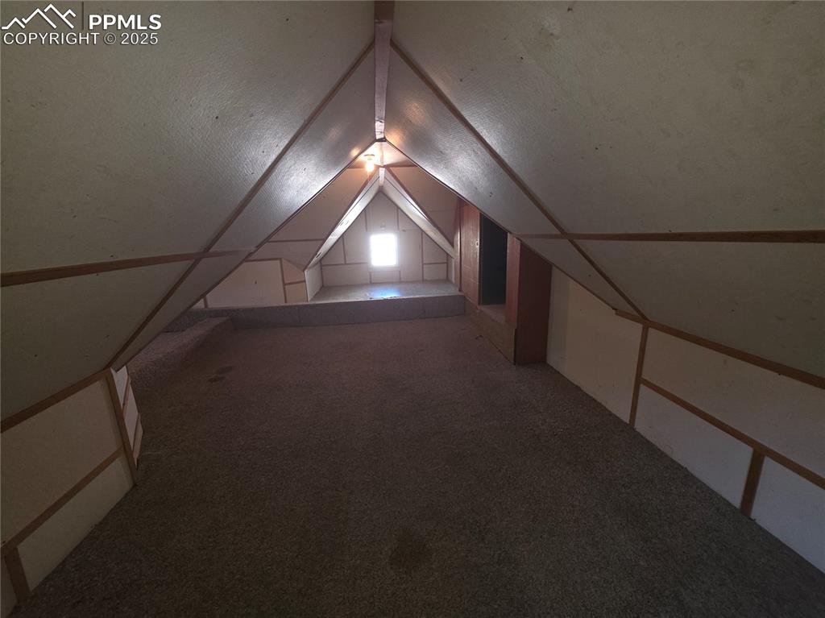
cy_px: 309
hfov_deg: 106.2
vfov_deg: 89.9
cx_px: 412
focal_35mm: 13
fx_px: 310
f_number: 1.9
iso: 125
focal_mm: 2.2
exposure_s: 1/60
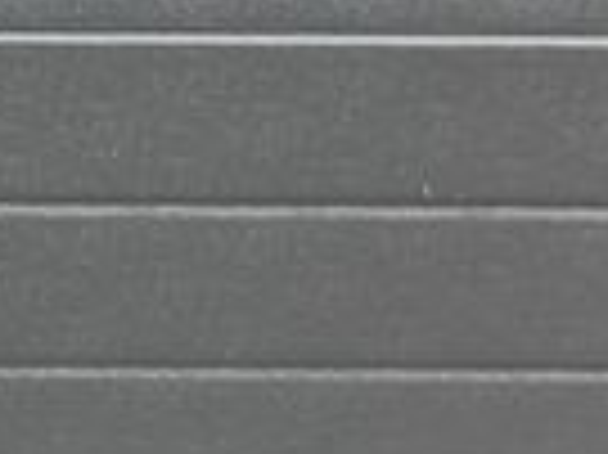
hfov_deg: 8.1
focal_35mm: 228
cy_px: 625
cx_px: -784
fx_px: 4001
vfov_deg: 6.4
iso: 80
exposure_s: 1/330
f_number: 1.78
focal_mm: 6.76
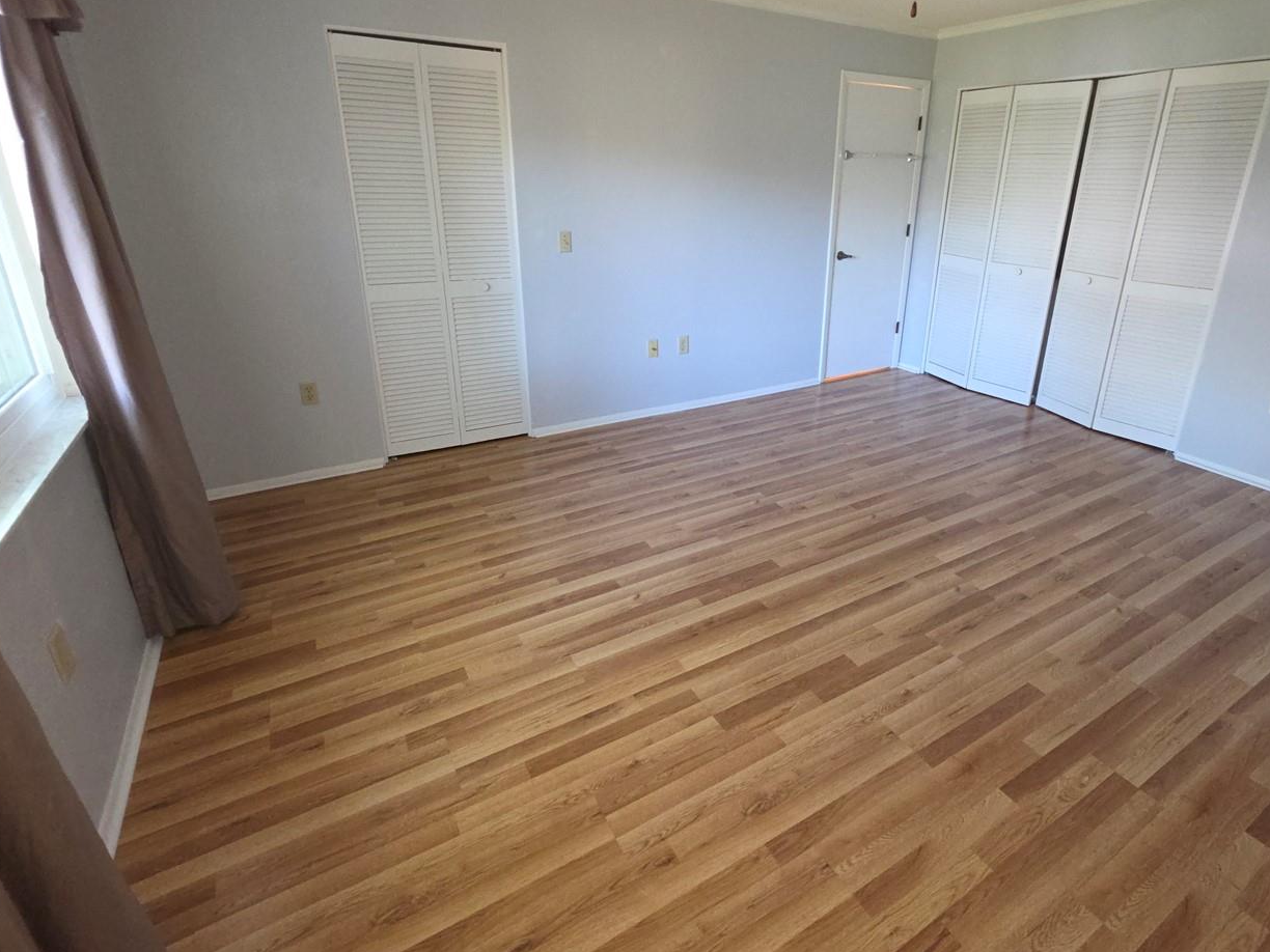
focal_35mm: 17
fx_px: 624
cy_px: 399
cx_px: 715
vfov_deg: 74.2
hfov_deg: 90.6
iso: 320
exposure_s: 1/40
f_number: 1.9
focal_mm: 2.2
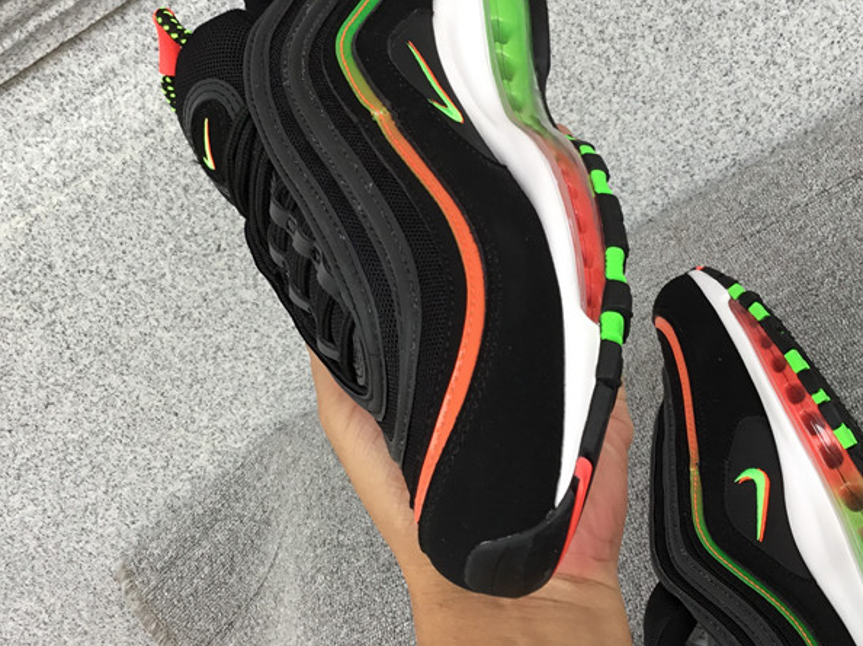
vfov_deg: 30.8
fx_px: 1171
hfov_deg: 40.4
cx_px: 459
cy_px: 272
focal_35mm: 47
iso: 40
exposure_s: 1/100
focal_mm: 3.3
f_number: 2.4
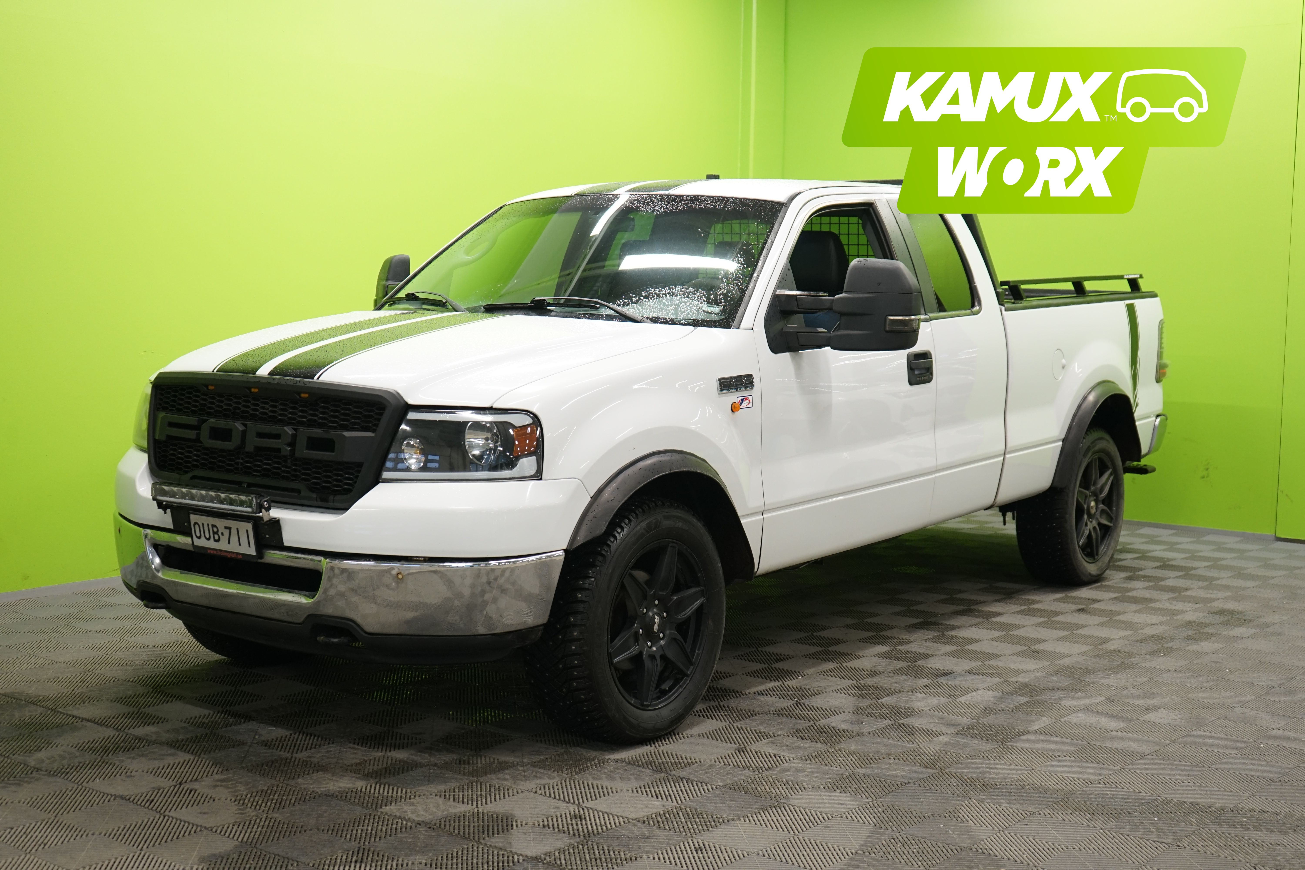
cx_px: 652
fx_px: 1595
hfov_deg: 44.5
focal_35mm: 44
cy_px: 435
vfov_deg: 30.5
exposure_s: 1/50
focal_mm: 44
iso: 800
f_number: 5
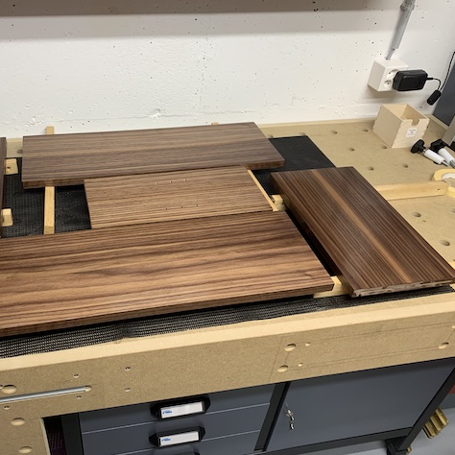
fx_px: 461
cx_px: 156
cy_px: 226
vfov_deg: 52.5
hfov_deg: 51.7
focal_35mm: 31
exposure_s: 1/96
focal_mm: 4.25
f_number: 1.8
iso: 100
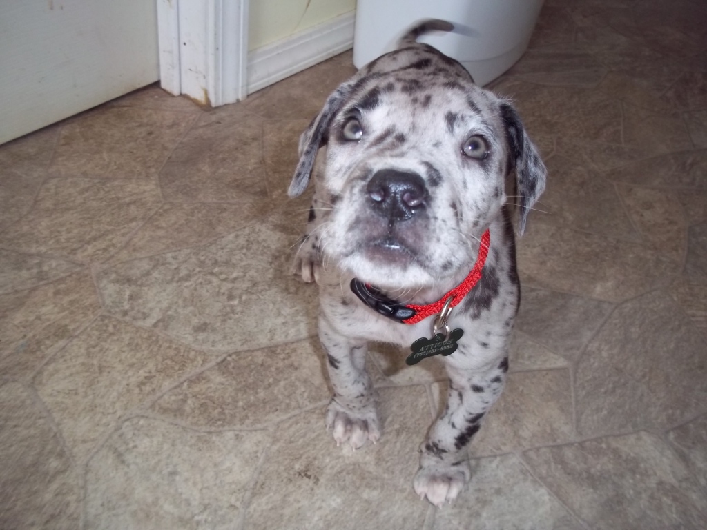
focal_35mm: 36
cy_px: 265
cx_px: 354
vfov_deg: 39.7
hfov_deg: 51.4
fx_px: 735
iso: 160
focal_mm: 6.5
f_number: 3.1
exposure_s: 1/30
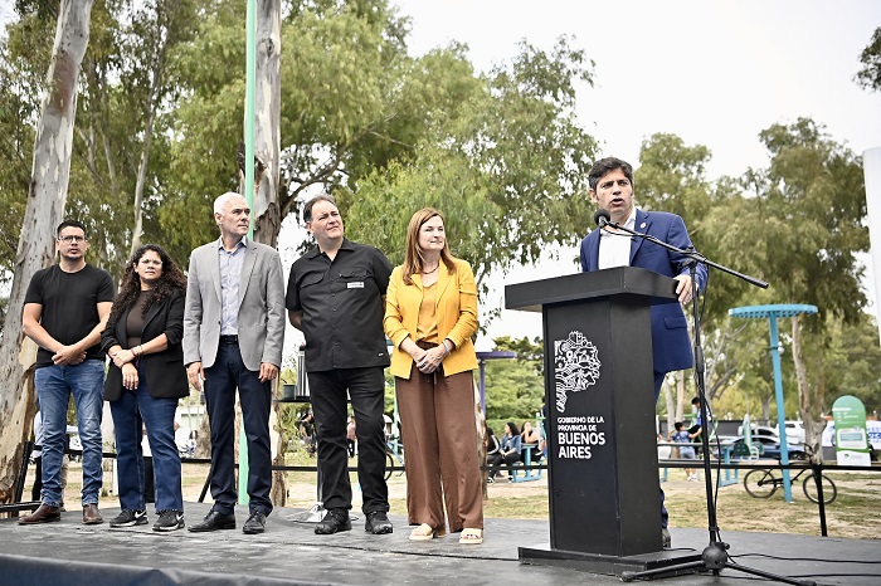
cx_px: 440
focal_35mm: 38
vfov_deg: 35.0
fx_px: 929
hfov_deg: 50.7
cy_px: 293
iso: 1600
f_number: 3.2
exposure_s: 1/8000
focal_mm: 38
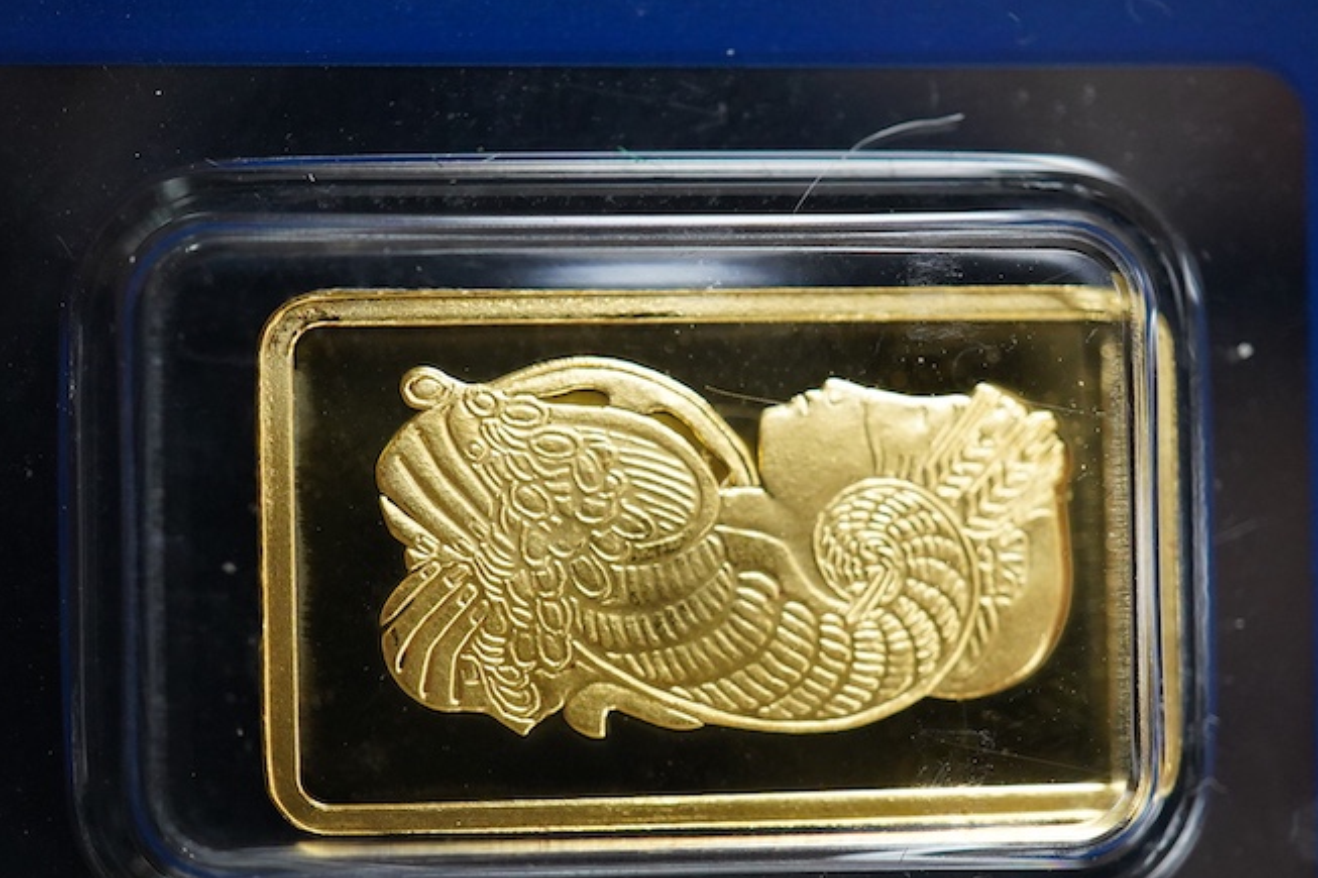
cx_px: 690
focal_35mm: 62
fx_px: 2269
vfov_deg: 21.8
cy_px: 589
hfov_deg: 32.4
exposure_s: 1/320
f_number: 5
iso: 2500
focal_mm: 30
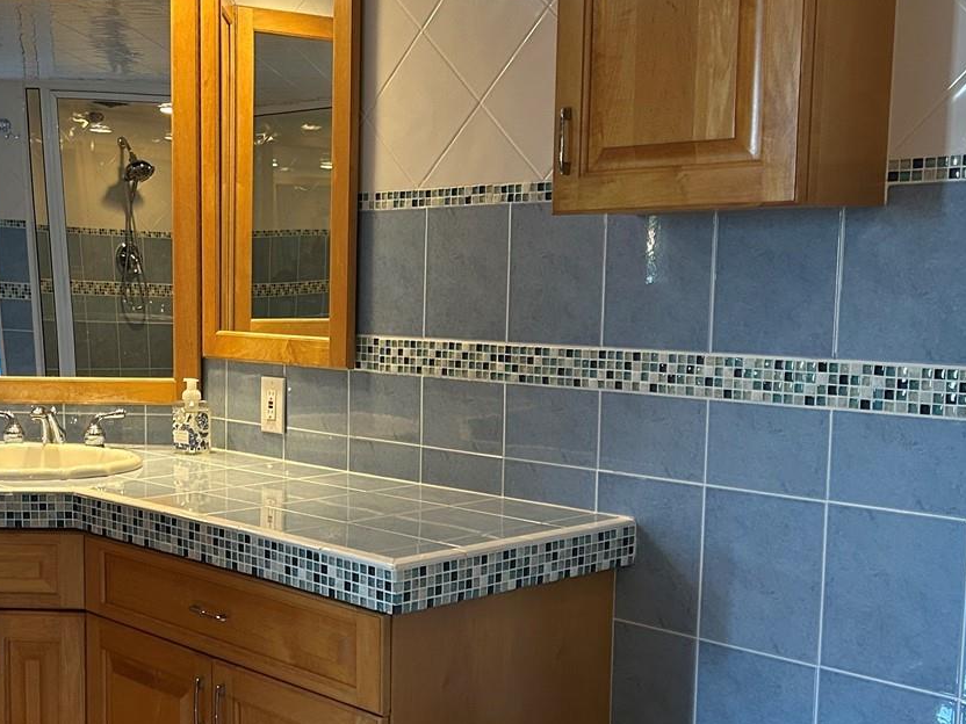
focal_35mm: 50
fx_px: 1395
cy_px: 423
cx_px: 189
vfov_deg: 29.1
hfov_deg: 36.8
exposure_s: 1/60
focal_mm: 5.7
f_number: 1.5
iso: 320
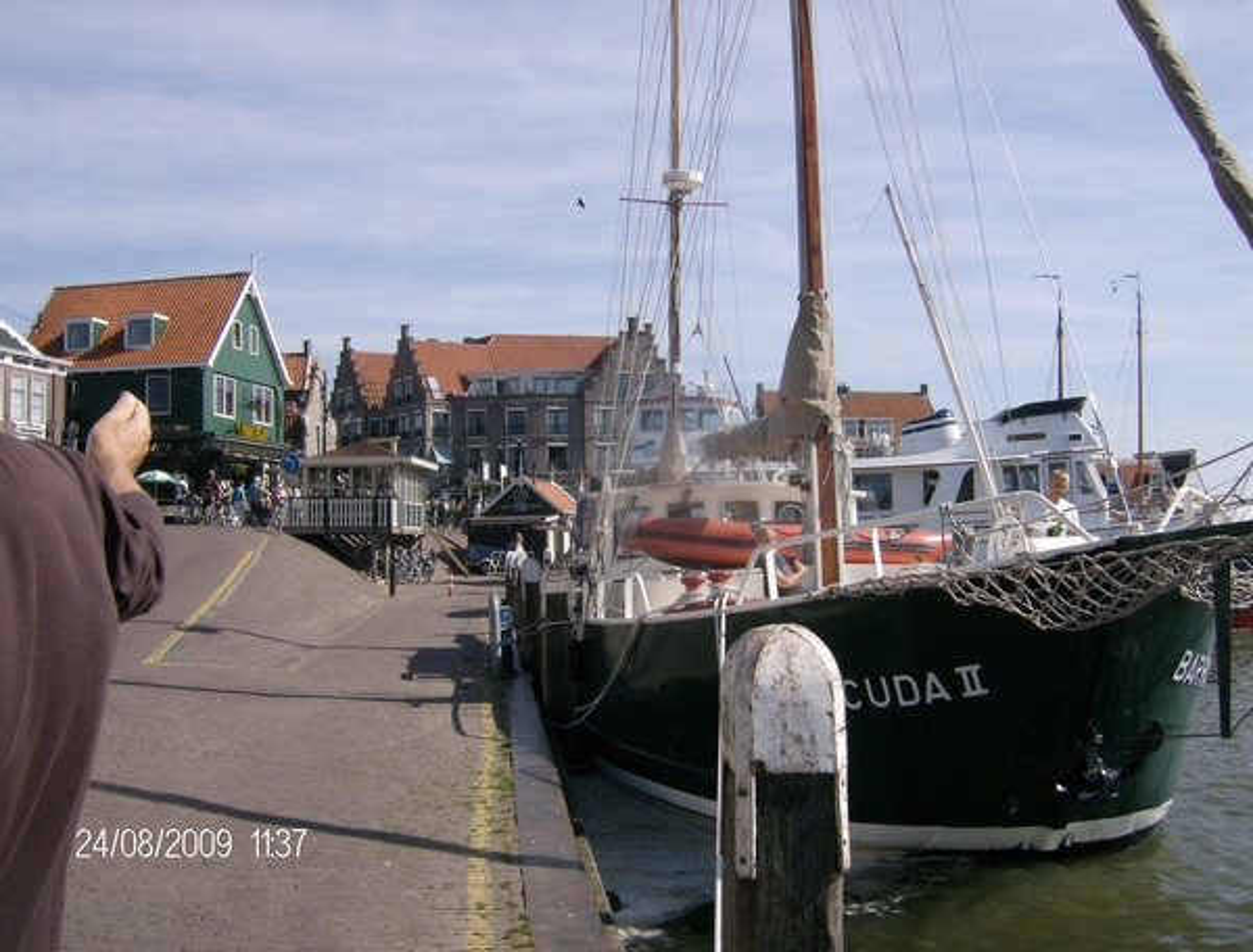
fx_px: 1309
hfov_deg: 51.1
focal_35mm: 36
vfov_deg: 40.0
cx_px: 626
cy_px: 476
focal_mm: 6
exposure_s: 1/879
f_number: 4.7
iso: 100
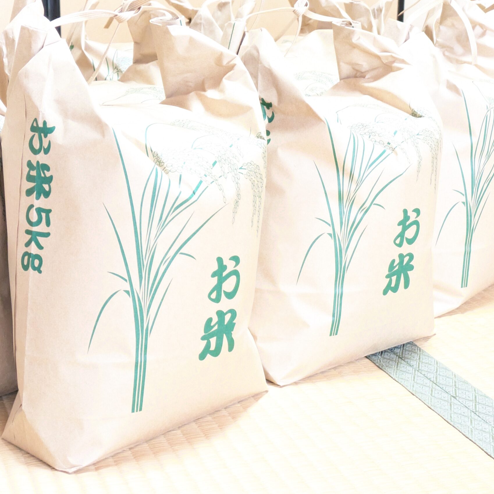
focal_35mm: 68
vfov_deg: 25.4
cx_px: 284
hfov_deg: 25.3
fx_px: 1098
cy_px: 231
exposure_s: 1/60
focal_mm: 5.43
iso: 947
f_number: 1.89
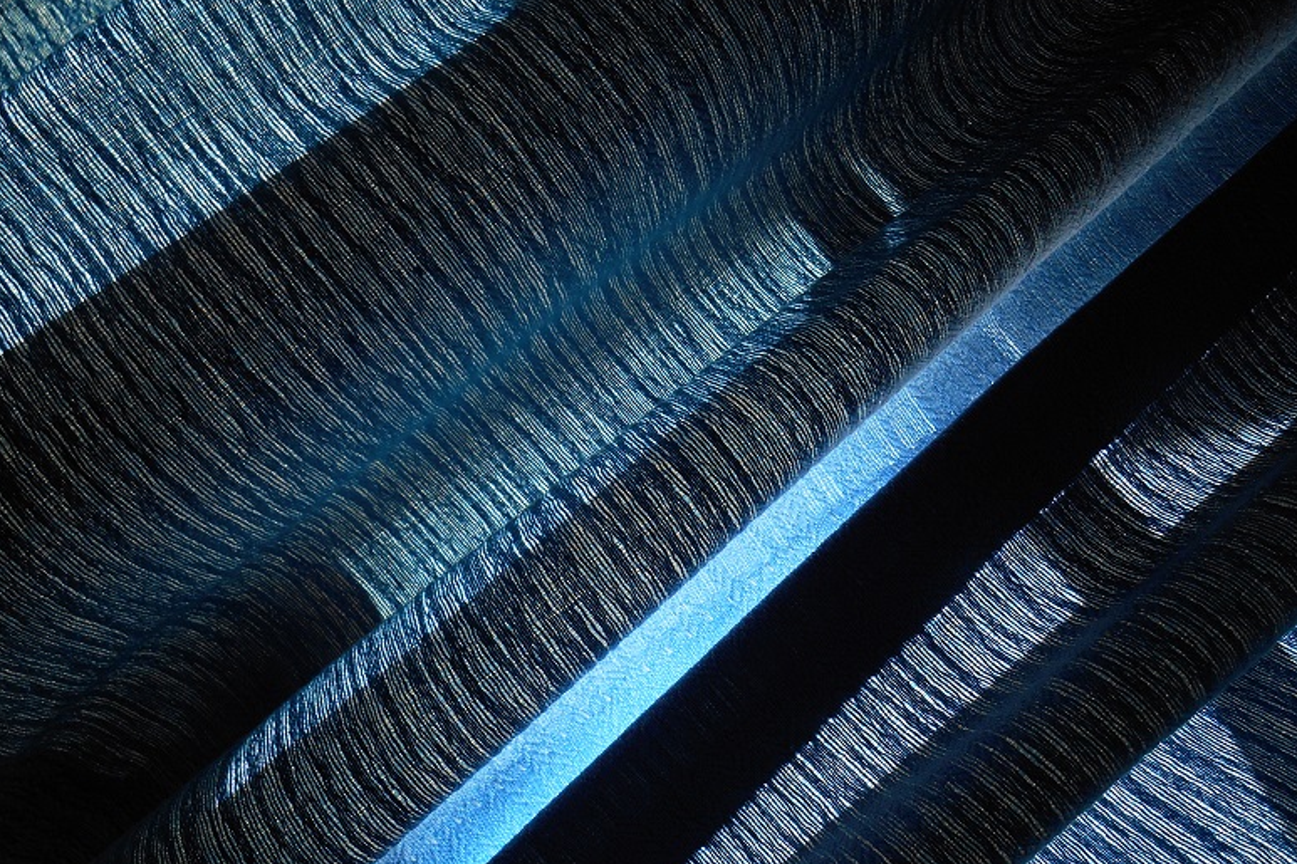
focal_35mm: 28
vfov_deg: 46.3
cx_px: 643
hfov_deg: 65.5
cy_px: 480
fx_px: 1008
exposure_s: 1/30
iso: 80
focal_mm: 4.7
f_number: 3.4
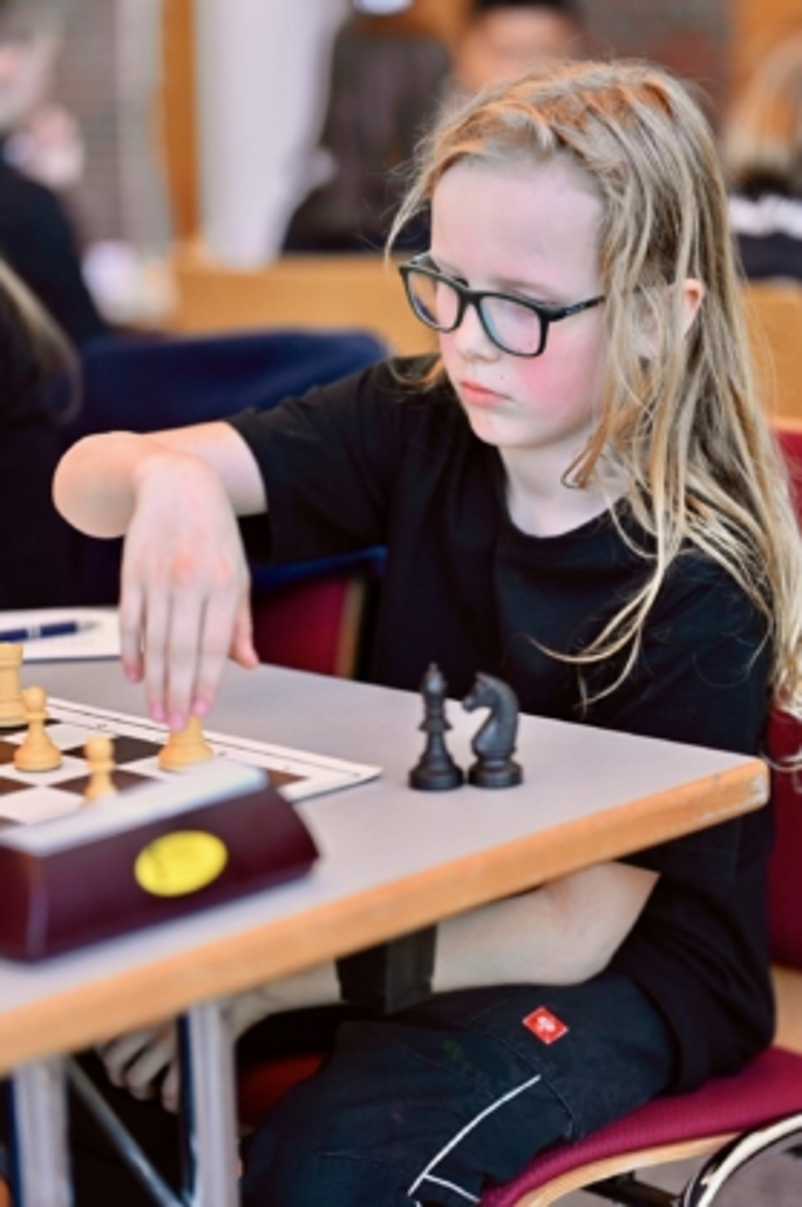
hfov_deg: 16.0
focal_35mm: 85
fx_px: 2847
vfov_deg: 23.9
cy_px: 604
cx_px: 401
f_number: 1.8
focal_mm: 85
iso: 280
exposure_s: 1/200
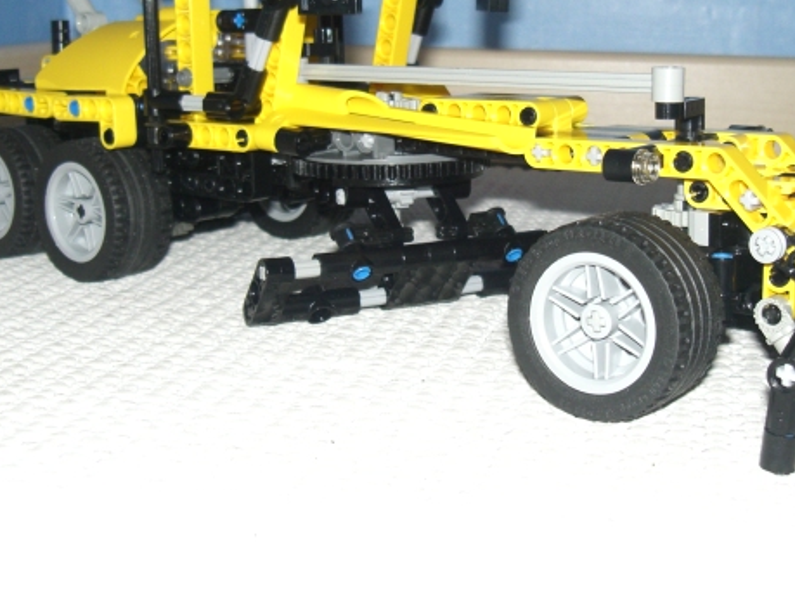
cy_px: 187
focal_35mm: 53
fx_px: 1217
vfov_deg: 27.3
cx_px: 445
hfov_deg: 36.1
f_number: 3.1
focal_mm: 6.3
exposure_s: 1/60
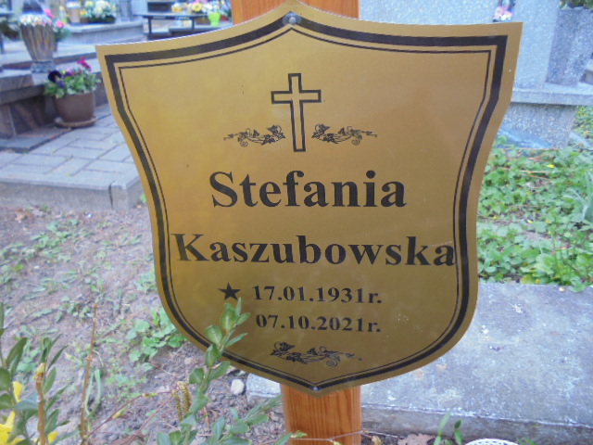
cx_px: 296
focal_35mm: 26
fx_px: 445
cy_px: 222
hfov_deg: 67.3
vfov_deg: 53.1
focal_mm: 4.6
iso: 100
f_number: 3.5
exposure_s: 1/80
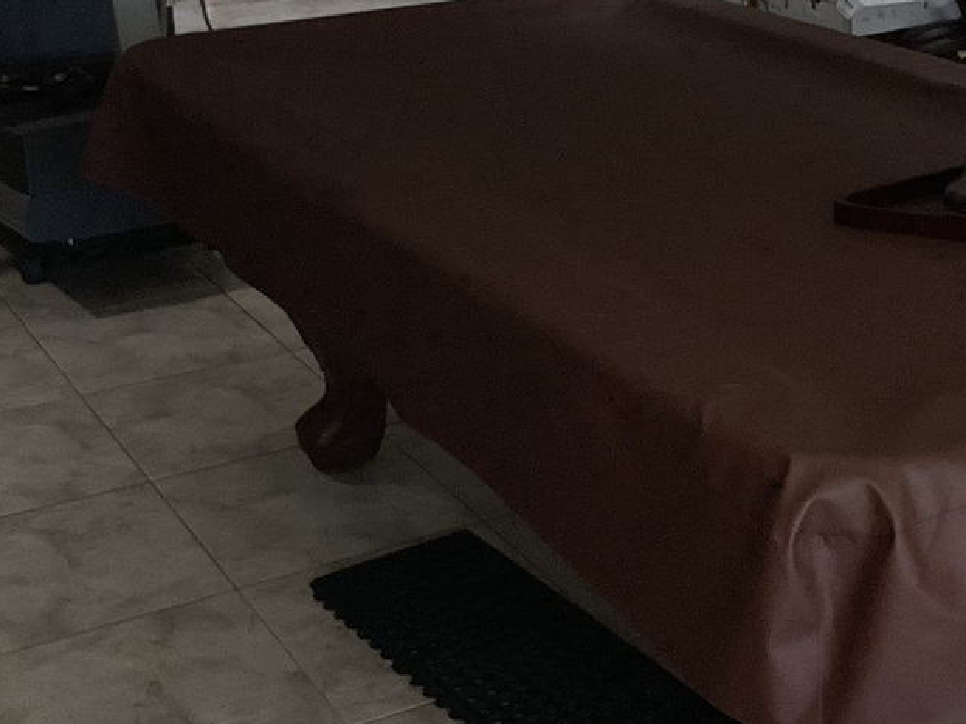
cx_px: 566
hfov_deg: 28.9
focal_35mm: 67
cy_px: 70
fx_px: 1869
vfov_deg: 21.4
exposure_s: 1/60
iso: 50
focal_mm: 3
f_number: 1.8
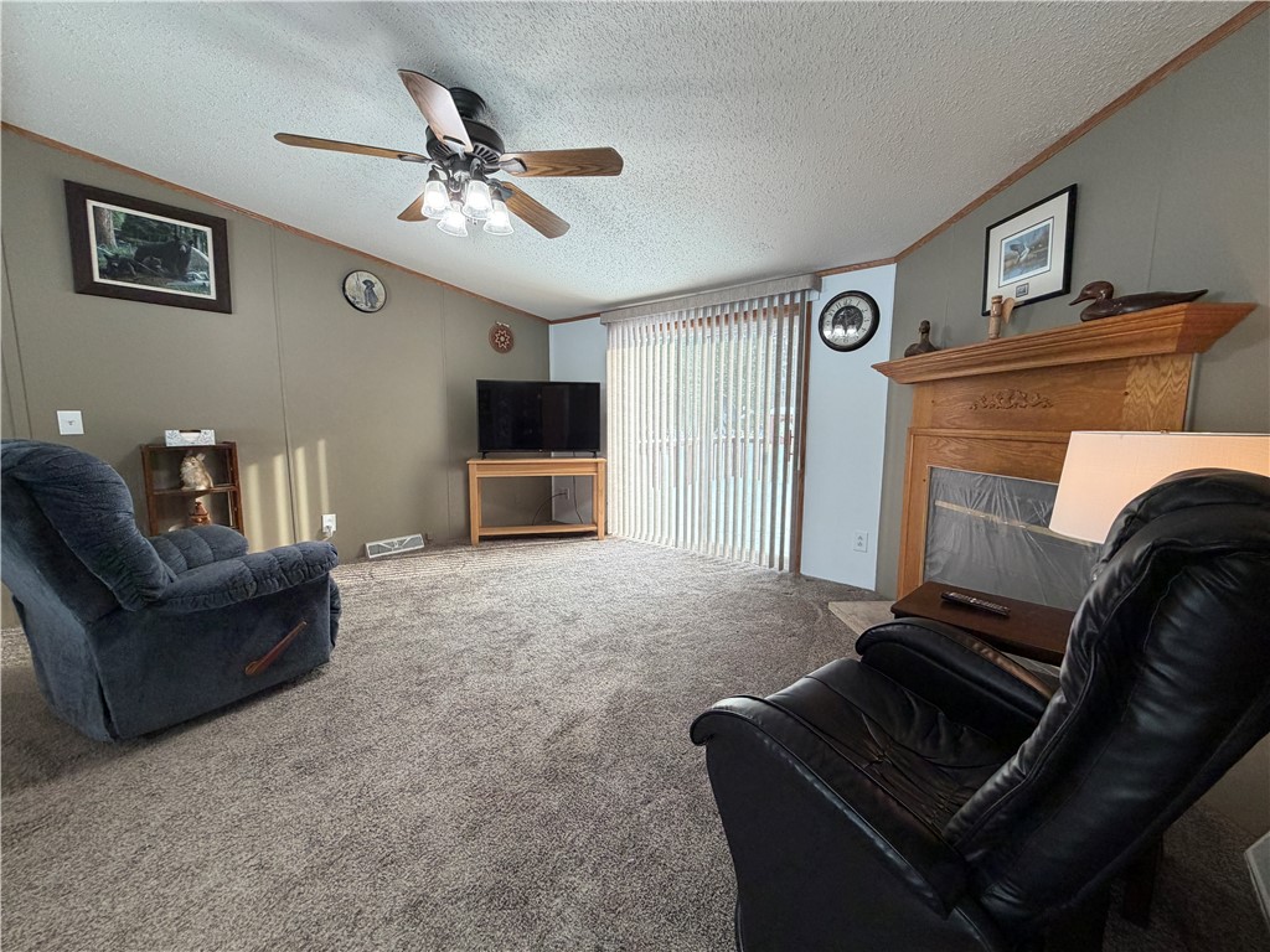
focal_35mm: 14
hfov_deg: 102.1
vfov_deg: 85.7
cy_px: 476
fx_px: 514
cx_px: 635
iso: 200
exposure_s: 1/120
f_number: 2.2
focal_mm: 2.22
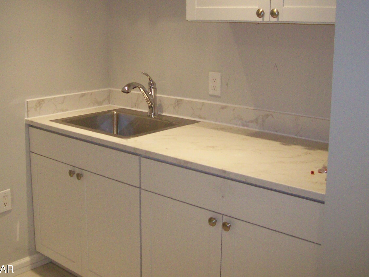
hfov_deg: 39.3
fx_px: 512
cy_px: 101
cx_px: 133
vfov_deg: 30.1
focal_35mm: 48
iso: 200
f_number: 2.7
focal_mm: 6
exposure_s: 1/64
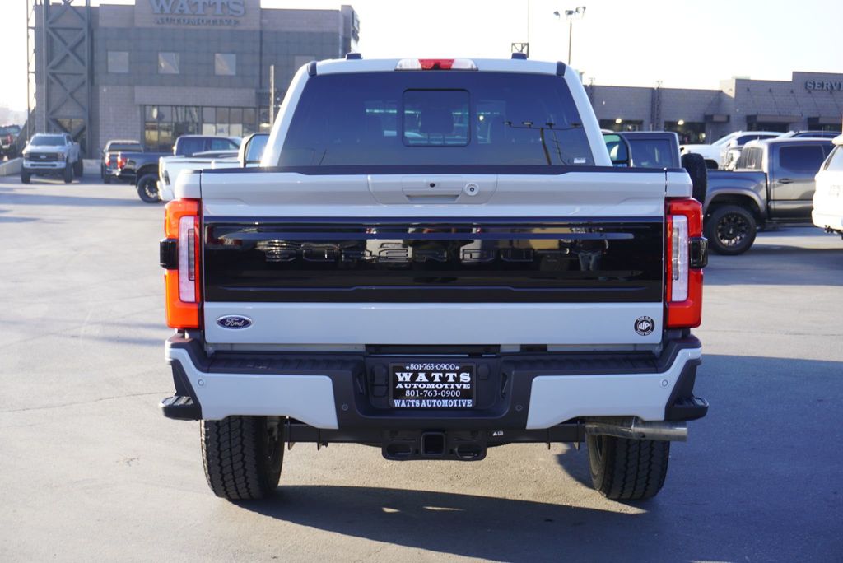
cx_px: 422
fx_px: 1195
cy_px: 282
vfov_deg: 26.5
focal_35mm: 51
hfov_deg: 38.9
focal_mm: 34
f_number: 5
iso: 100
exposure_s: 1/100
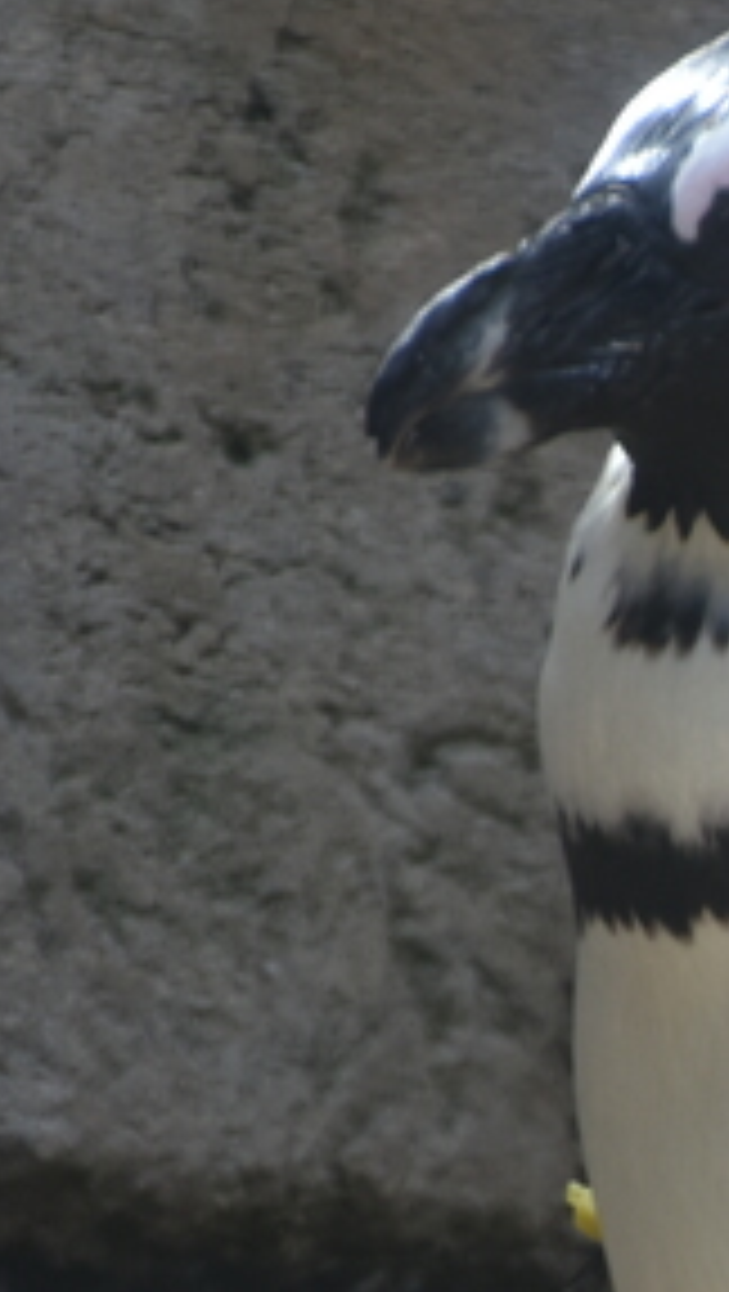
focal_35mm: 1400
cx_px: 1557
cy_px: 1166
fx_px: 47984
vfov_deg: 1.5
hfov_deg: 0.9
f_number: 5.6
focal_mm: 300
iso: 400
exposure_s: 1/640
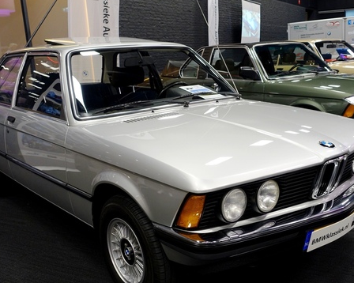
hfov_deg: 46.6
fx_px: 408
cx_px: 211
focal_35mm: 39
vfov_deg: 38.2
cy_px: 149
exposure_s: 1/60
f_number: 2.5
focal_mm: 11.45
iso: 320
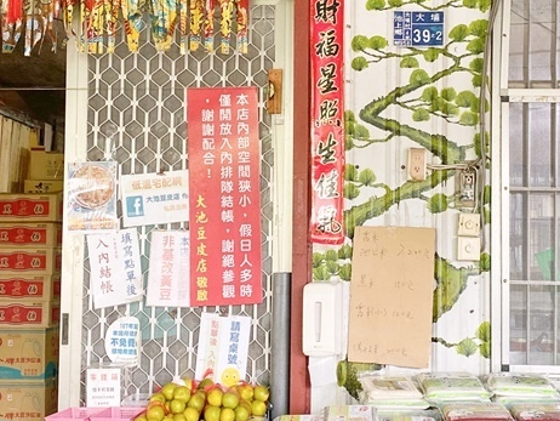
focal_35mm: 45
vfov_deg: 32.2
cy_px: 177
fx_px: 728
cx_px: 332
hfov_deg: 41.9
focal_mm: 4.25
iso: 250
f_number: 1.8
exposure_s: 1/60
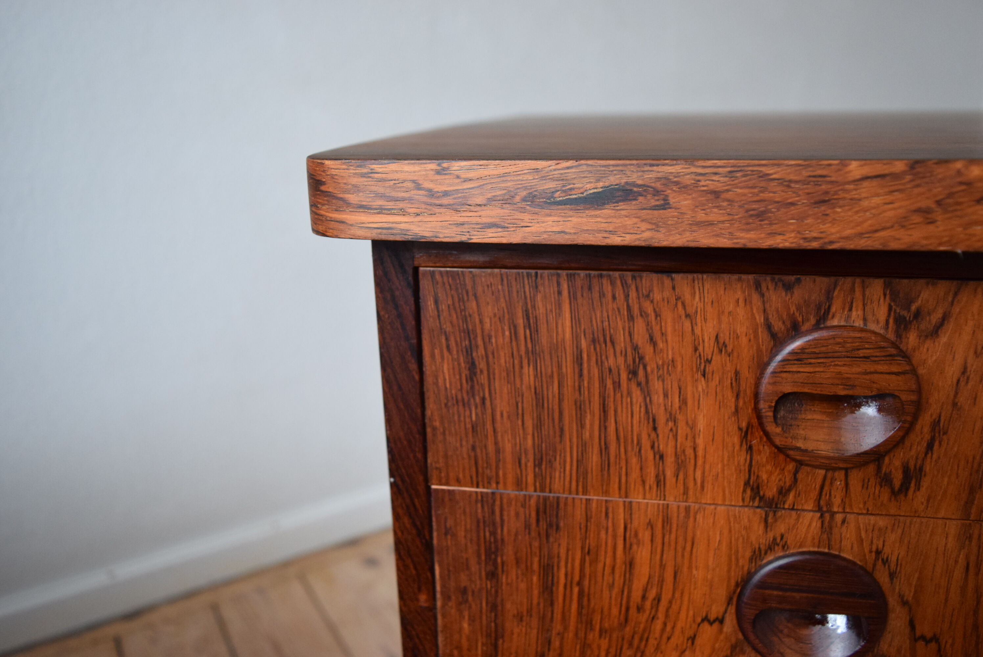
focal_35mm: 27
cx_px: 492
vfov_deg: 48.0
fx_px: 738
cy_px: 328
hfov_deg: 67.3
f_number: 4.5
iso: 1600
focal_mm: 18
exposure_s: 1/80
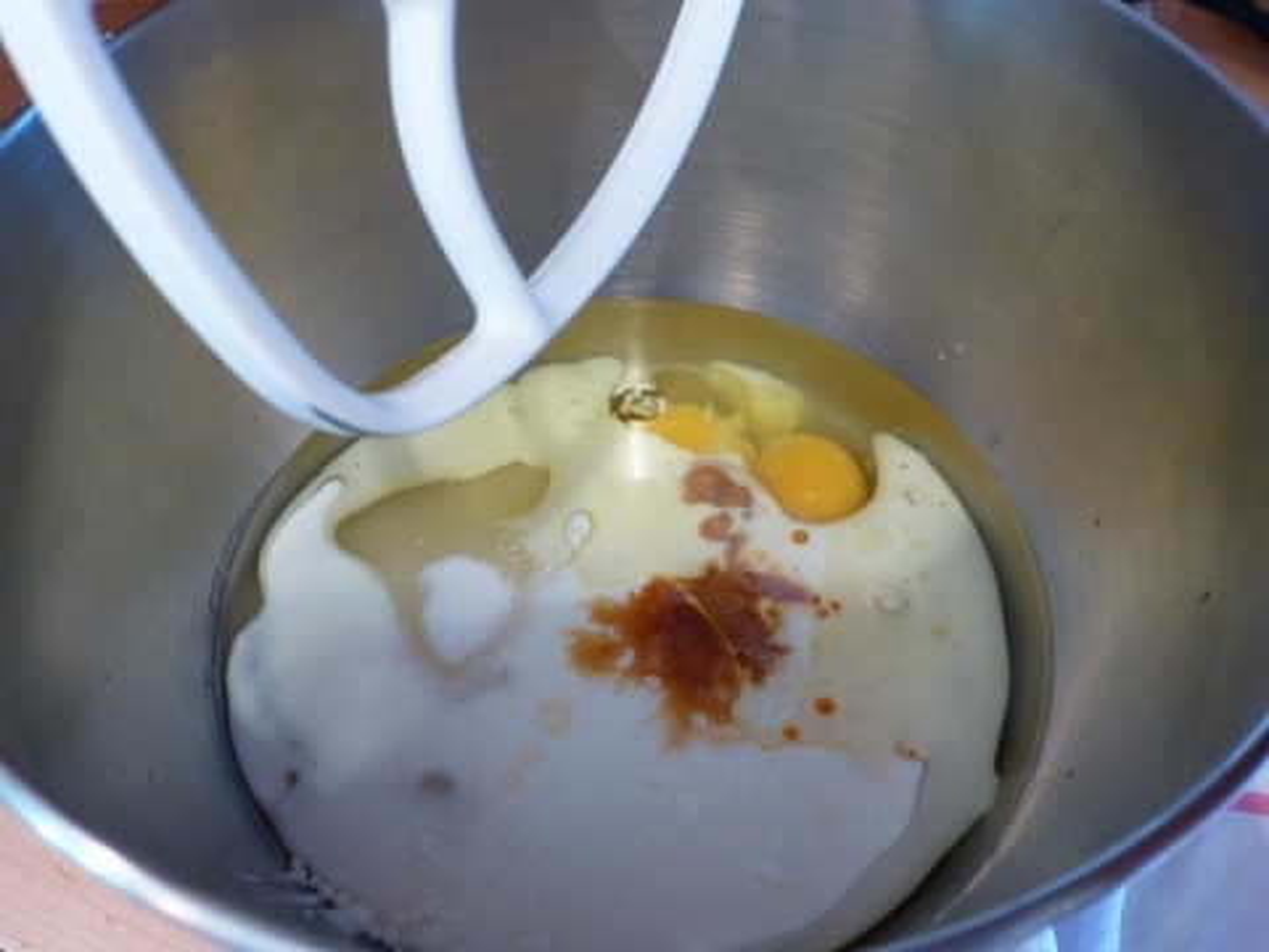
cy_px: 476
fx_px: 1100
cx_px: 634
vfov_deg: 46.8
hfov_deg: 60.0
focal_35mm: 30
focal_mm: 5.4
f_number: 3.6
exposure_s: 1/8
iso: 400
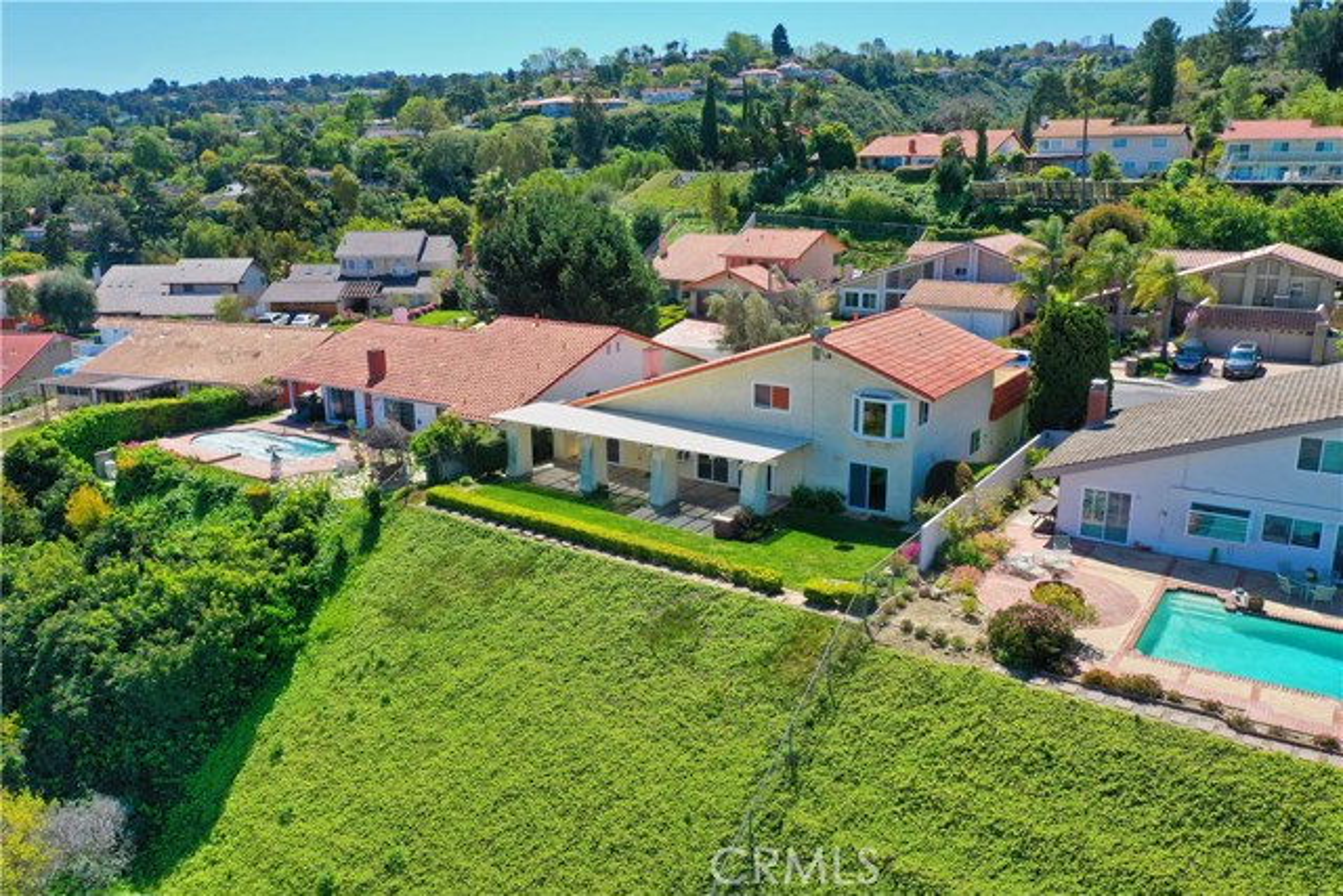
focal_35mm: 28
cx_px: 672
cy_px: 448
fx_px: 1045
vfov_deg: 46.4
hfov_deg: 65.5
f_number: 5.6
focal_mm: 10.26
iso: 100
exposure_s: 1/320
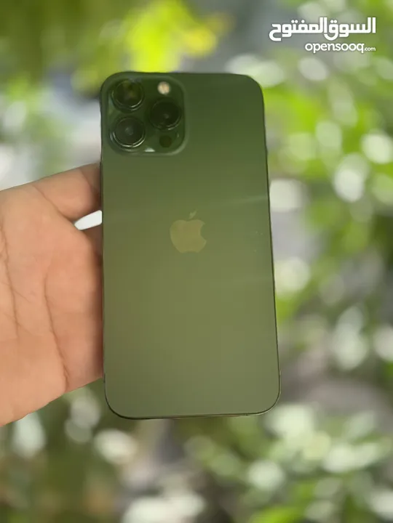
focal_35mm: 48
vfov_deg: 39.7
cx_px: 196
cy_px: 262
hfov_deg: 30.3
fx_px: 727
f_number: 1.78
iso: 64
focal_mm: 6.76
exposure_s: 1/568
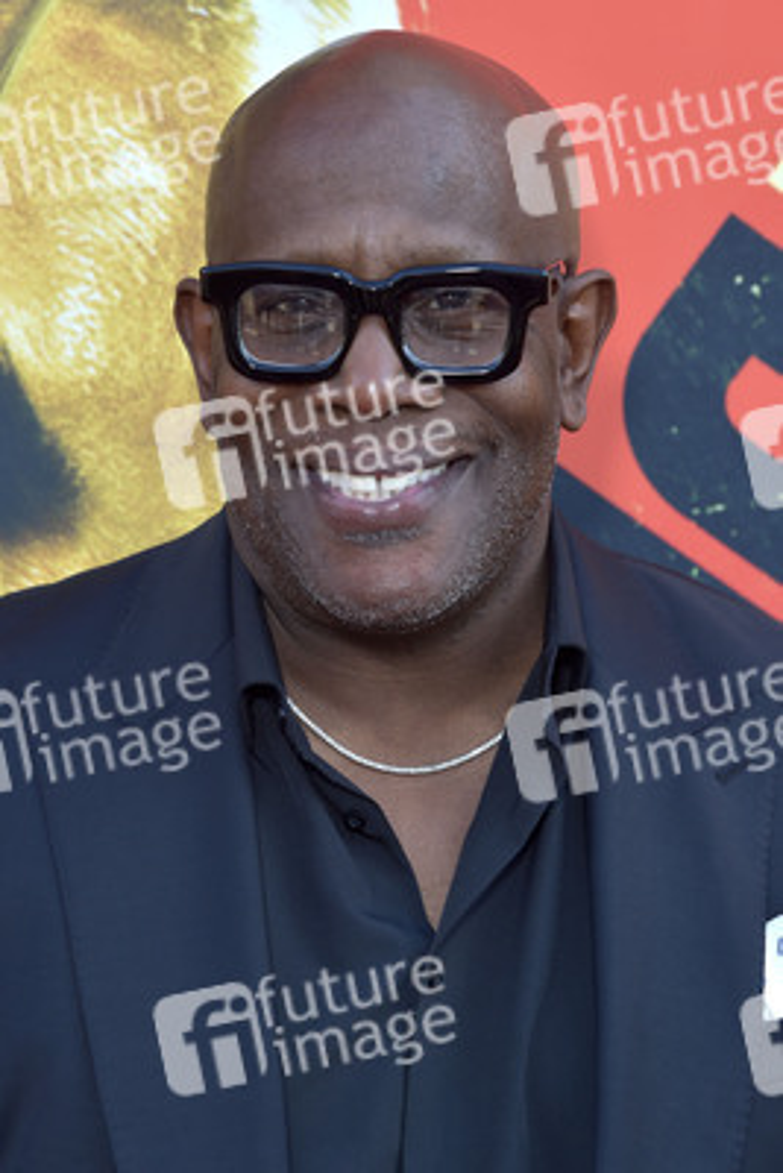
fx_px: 3096
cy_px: 586
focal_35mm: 95
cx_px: 392
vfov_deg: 21.5
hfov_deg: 14.4
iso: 250
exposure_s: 1/200
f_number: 6.3
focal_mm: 95
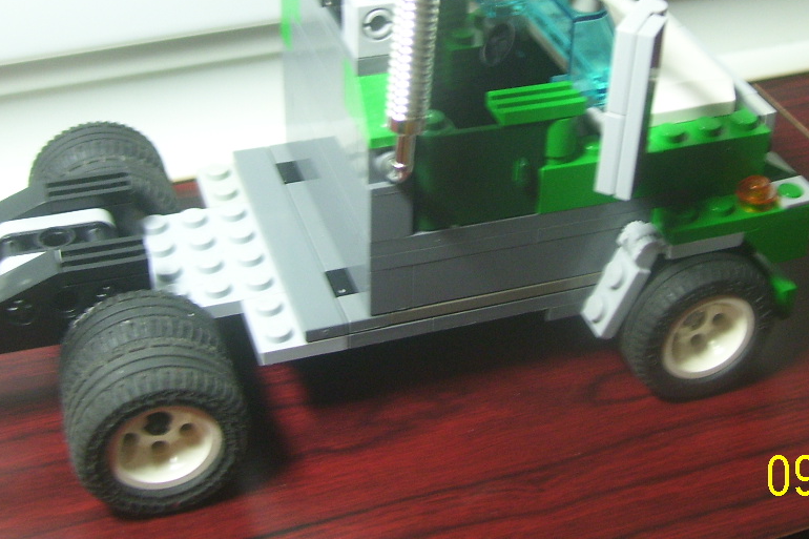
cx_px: 471
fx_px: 1348
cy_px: 121
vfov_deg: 22.4
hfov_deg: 33.3
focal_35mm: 60
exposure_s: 1/15
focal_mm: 6
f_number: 2.7
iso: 160
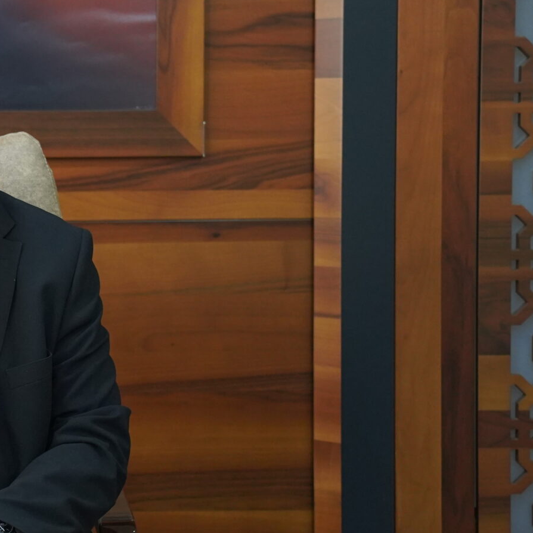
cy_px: 247
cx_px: -82
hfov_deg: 15.1
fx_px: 1951
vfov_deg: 15.6
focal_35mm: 112
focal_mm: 46
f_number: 4
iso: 2500
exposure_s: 1/160
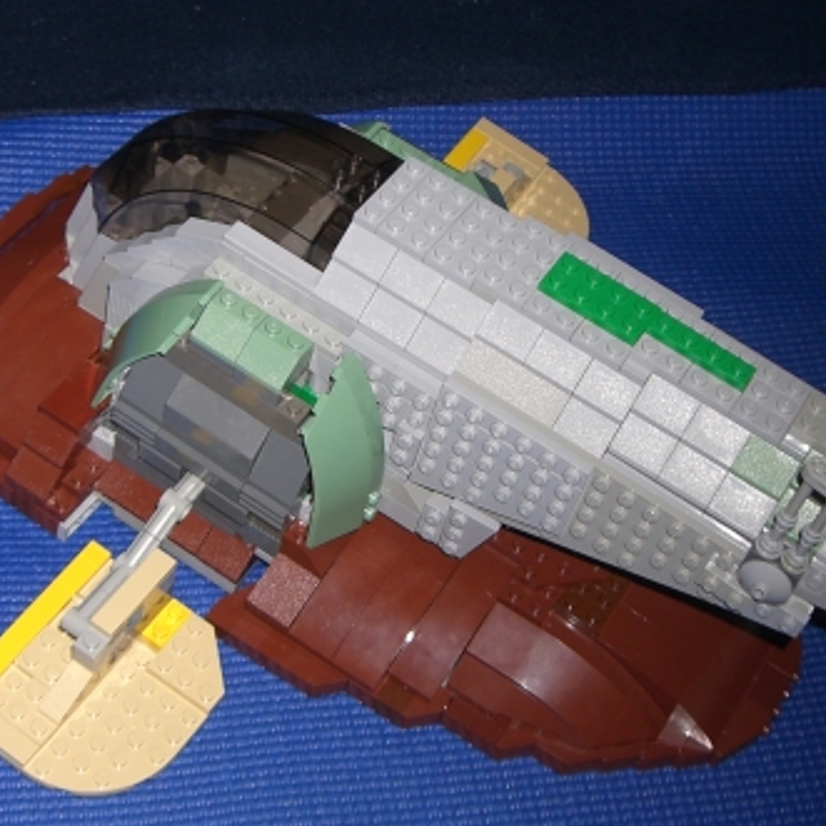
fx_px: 1755
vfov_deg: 26.5
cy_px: 419
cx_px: 442
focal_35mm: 65
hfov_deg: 26.5
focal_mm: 6.2
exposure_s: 1/60
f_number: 2.7
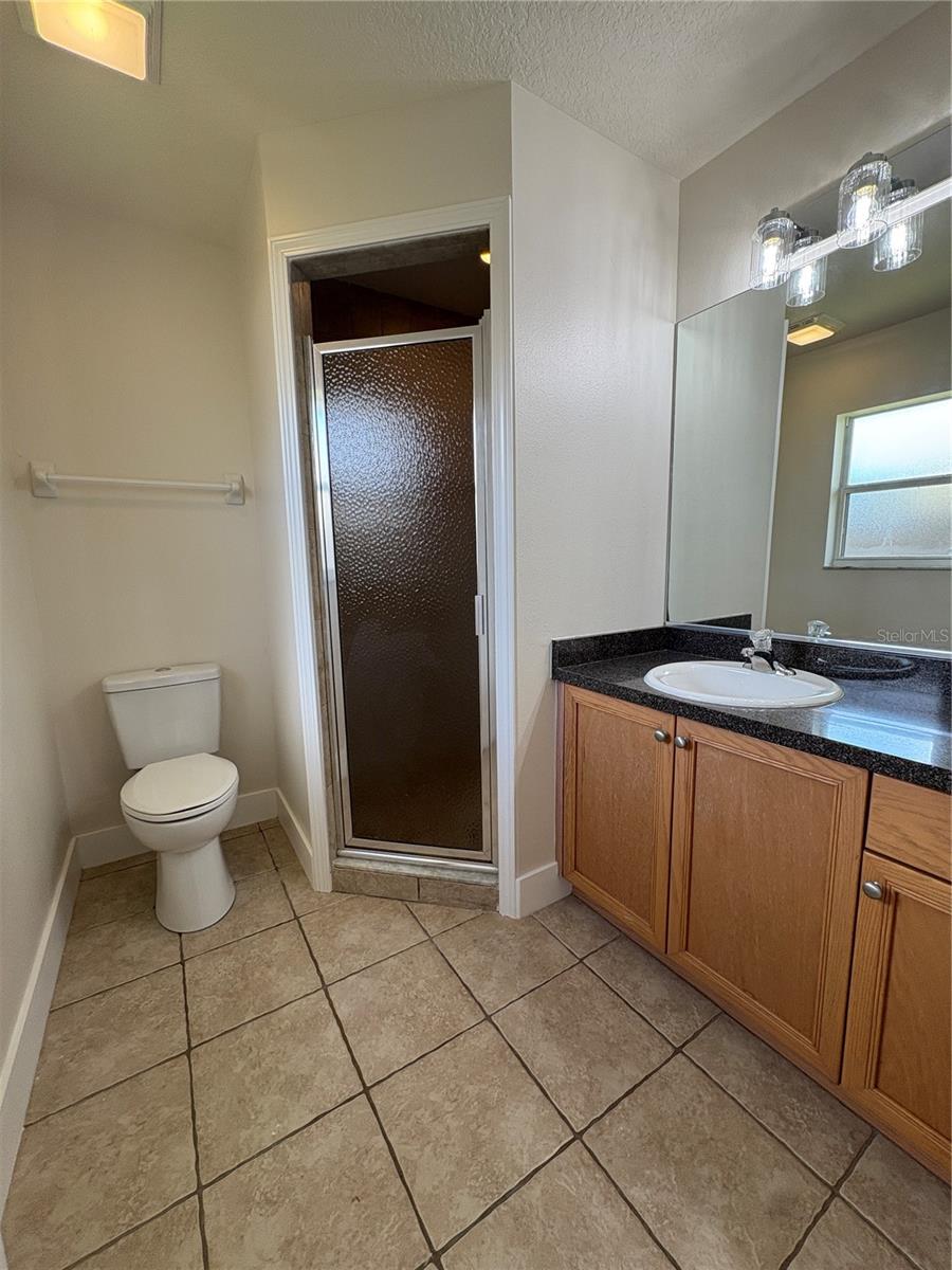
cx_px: 476
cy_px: 635
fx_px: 513
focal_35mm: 14
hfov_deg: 85.7
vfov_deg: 102.1
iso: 100
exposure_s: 1/120
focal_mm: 2.22
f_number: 2.2
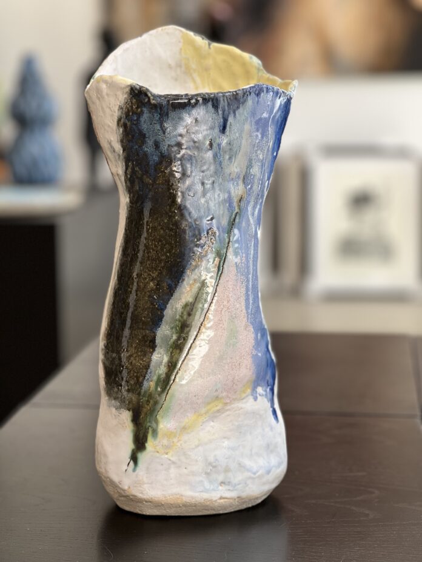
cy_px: 281
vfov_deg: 25.3
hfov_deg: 19.1
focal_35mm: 77
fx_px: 1252
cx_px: 211
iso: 64
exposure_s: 1/121
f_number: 2.8
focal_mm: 9
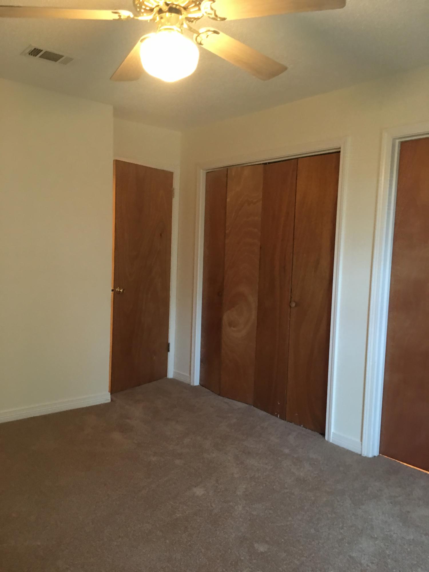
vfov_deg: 61.7
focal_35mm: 29
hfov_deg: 48.2
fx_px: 479
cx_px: 214
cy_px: 286
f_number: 2.2
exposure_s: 1/4
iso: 64
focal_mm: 4.15
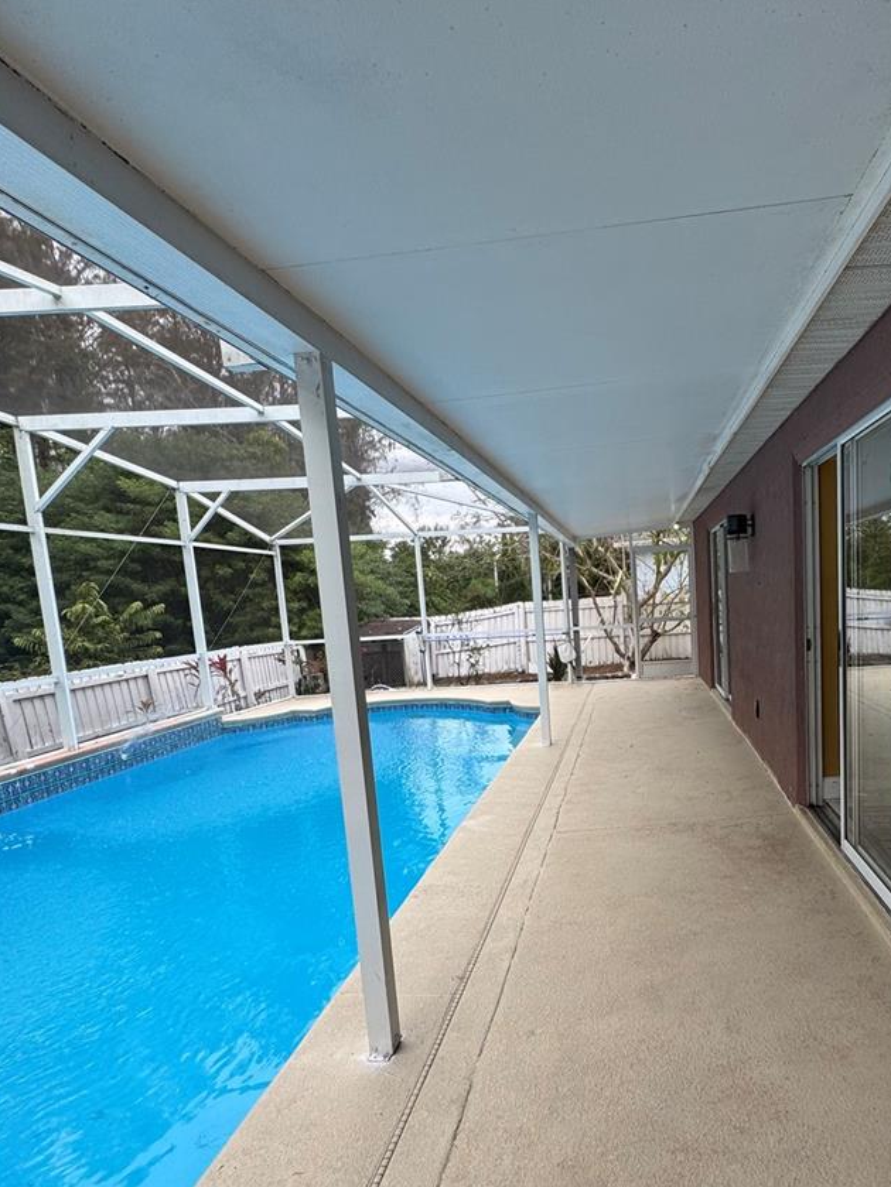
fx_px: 686
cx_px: 632
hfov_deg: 63.3
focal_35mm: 20
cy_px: 680
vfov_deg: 81.2
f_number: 2.2
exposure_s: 1/208
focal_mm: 2.22
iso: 40
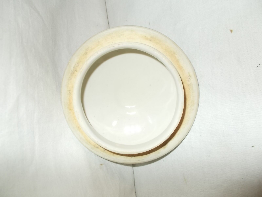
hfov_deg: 67.3
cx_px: 131
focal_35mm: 26
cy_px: 98
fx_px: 197
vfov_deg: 53.1
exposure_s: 1/25
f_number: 3.2
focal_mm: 4.6
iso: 200
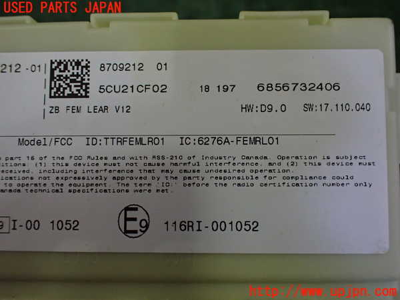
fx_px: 347
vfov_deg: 46.8
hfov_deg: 60.0
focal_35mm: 30
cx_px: 200
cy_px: 150
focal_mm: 5.4
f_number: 2.3
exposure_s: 1/125
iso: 640
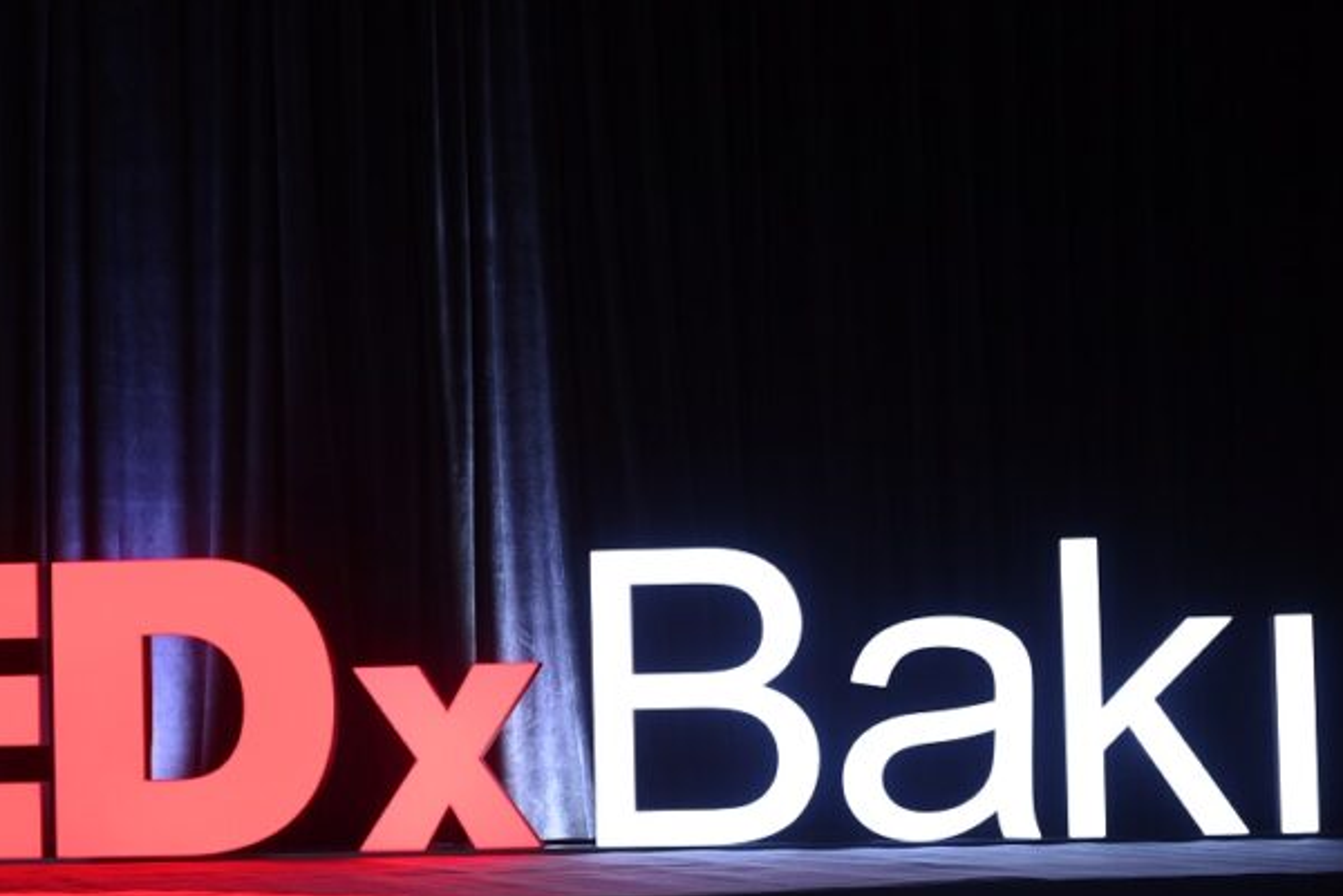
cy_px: 540
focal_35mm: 105
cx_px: 354
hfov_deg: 19.3
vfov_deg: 13.0
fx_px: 3917
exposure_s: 1/100
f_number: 5
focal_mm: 70
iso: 2000
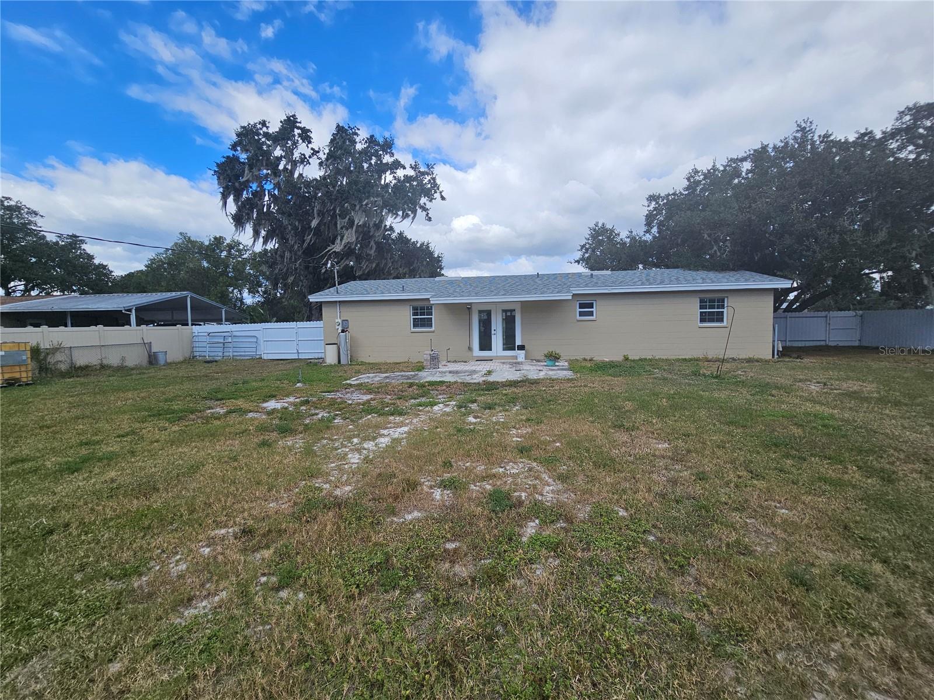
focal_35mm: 13
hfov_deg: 106.2
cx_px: 467
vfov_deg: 89.9
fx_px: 351
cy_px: 350
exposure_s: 1/2222
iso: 50
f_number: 2.2
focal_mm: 2.2
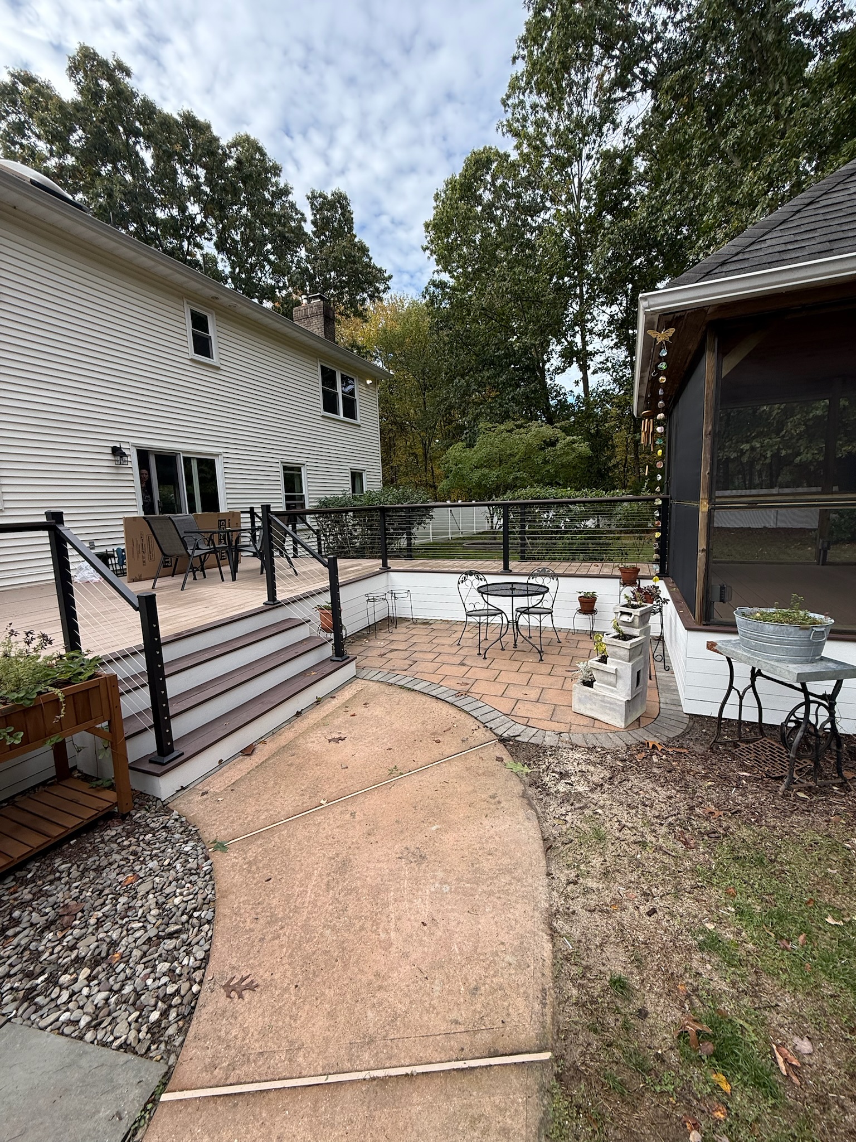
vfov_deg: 102.1
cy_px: 571
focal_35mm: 14
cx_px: 428
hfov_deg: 85.7
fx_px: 462
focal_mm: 2.22
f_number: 2.2
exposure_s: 1/564
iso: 64
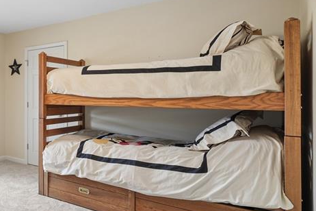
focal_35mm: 31
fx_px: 272
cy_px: 93
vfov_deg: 42.3
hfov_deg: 46.4
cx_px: -23
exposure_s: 1/8
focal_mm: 14
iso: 400
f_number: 8
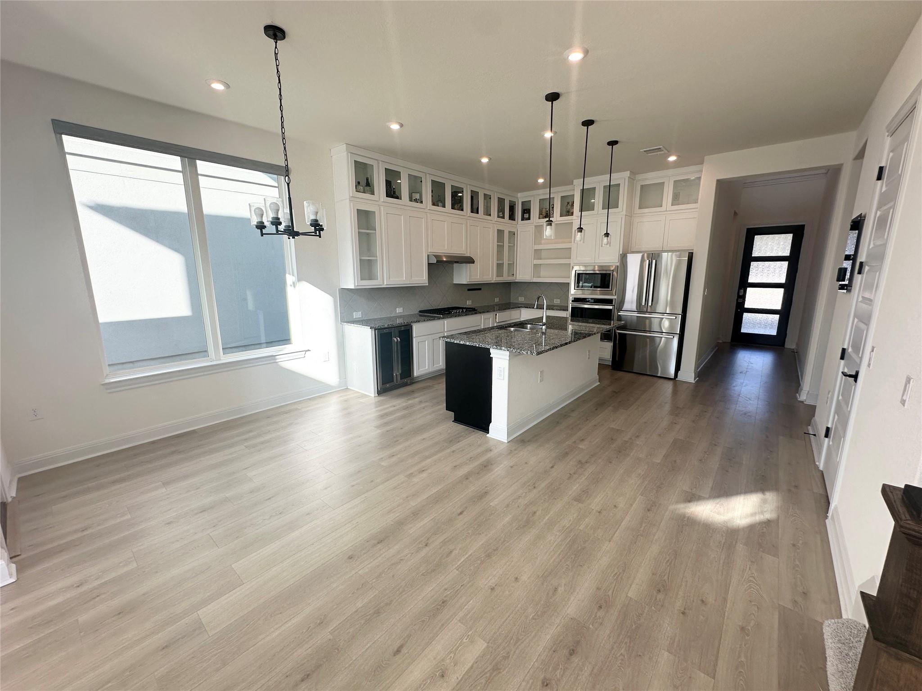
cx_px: 461
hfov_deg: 102.1
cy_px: 346
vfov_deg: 85.7
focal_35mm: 14
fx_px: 373
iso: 40
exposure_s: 1/208
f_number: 2.2
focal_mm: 2.22
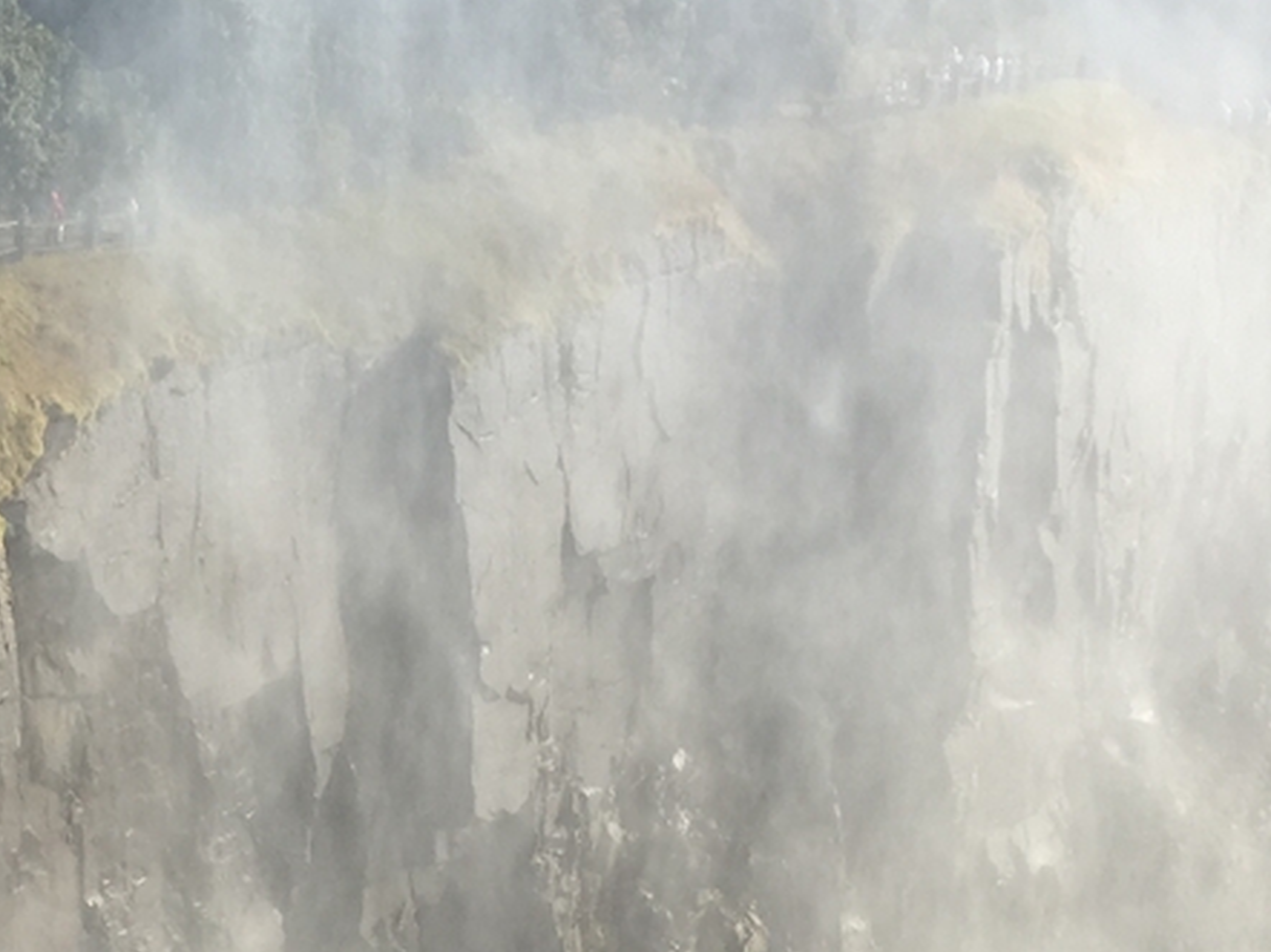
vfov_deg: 17.2
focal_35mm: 84
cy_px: 912
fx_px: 3083
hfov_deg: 22.8
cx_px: 178
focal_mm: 4.15
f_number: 2.2
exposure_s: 1/1199
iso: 32
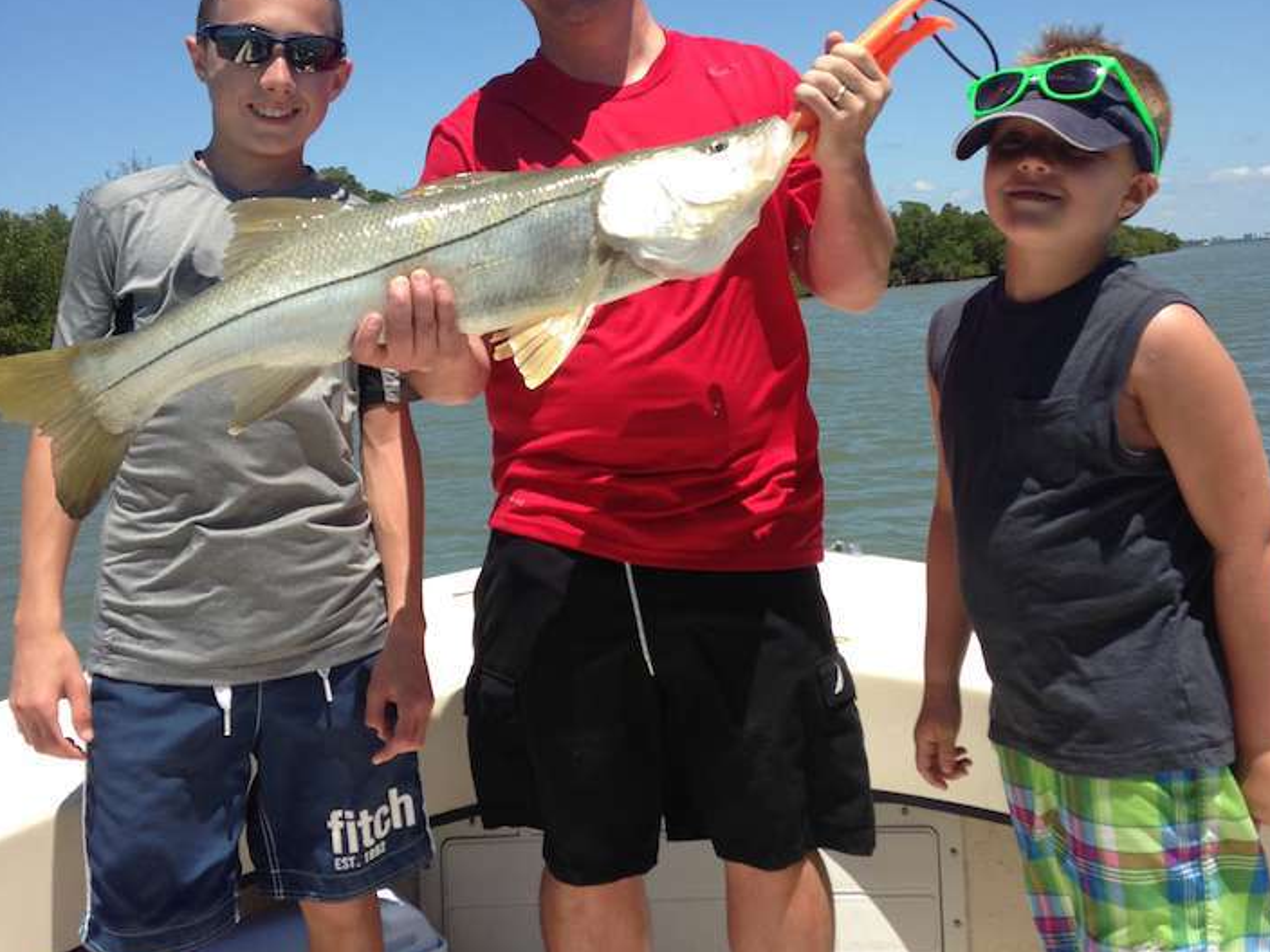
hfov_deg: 42.1
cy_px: 391
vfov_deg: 32.1
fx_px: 1651
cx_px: 642
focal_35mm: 45
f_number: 2.4
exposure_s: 1/1427
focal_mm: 4.12
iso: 50
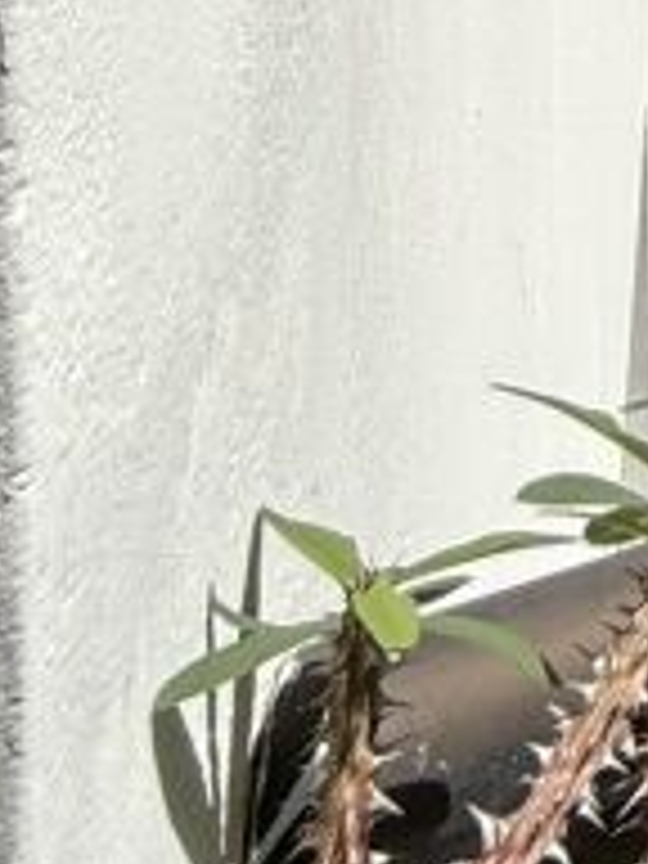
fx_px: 1747
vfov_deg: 15.9
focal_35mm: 70
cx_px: 1490
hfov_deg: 14.7
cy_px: -1125
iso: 50
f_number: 2.2
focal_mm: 2.22
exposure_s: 1/1189
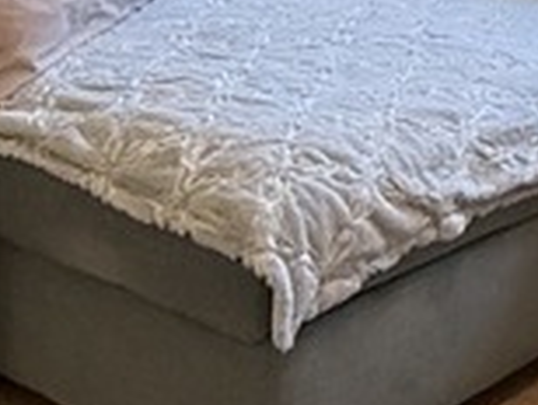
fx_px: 1525
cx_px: 702
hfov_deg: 18.6
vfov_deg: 13.6
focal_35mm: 98
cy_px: -307
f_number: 2.2
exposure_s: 1/120
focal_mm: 2.22
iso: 400
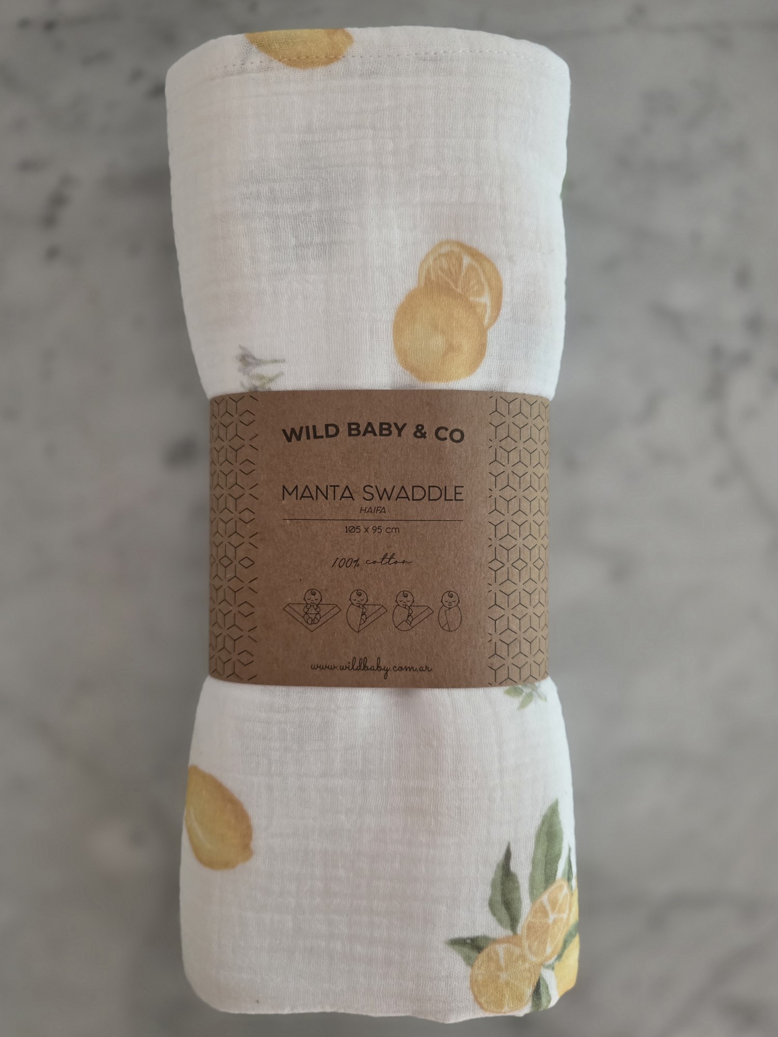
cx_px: 389
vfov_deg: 73.9
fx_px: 689
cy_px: 518
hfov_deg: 58.9
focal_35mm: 23
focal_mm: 6.3
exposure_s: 1/101
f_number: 1.7
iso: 640
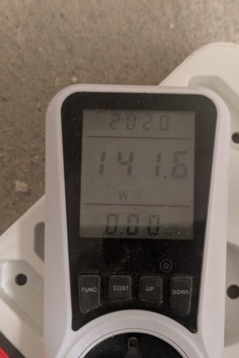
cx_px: 142
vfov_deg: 28.5
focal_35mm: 71
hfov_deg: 19.2
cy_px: 179
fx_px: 707
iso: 415
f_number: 1.89
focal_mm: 5.43
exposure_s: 1/25
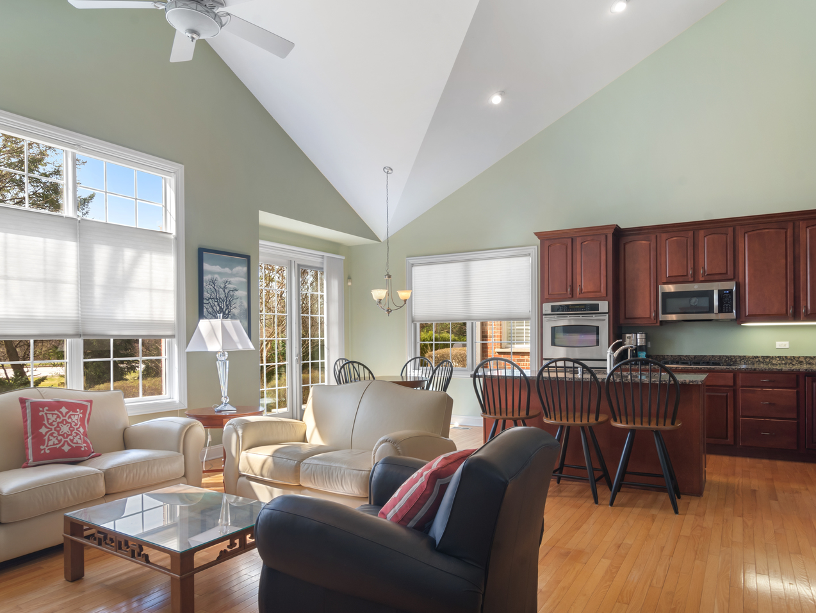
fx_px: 519
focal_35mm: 22
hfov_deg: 76.4
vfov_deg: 61.0
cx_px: 416
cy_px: 327
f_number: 9
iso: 100
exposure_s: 1/3
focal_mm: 12
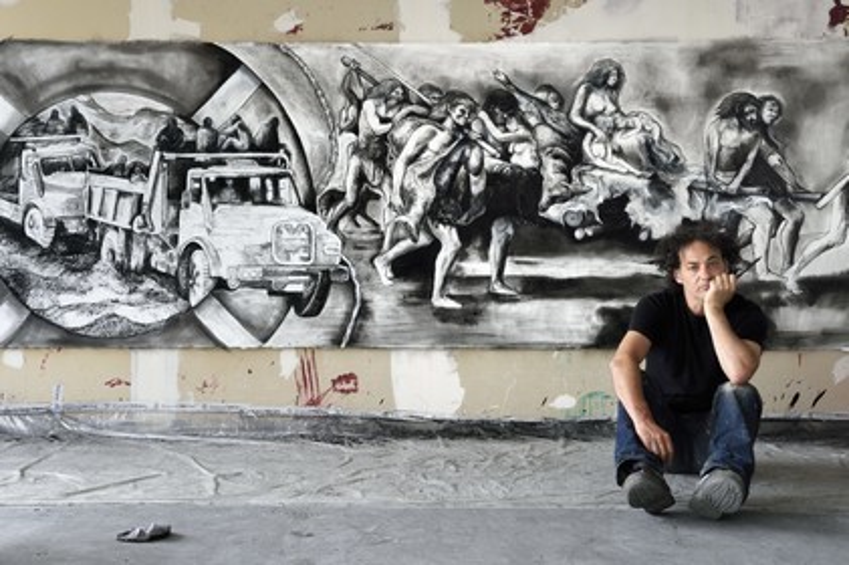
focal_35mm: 46
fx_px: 1084
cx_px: 424
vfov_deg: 29.2
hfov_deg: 42.8
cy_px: 282
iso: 800
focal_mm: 46
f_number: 11
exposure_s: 1/50
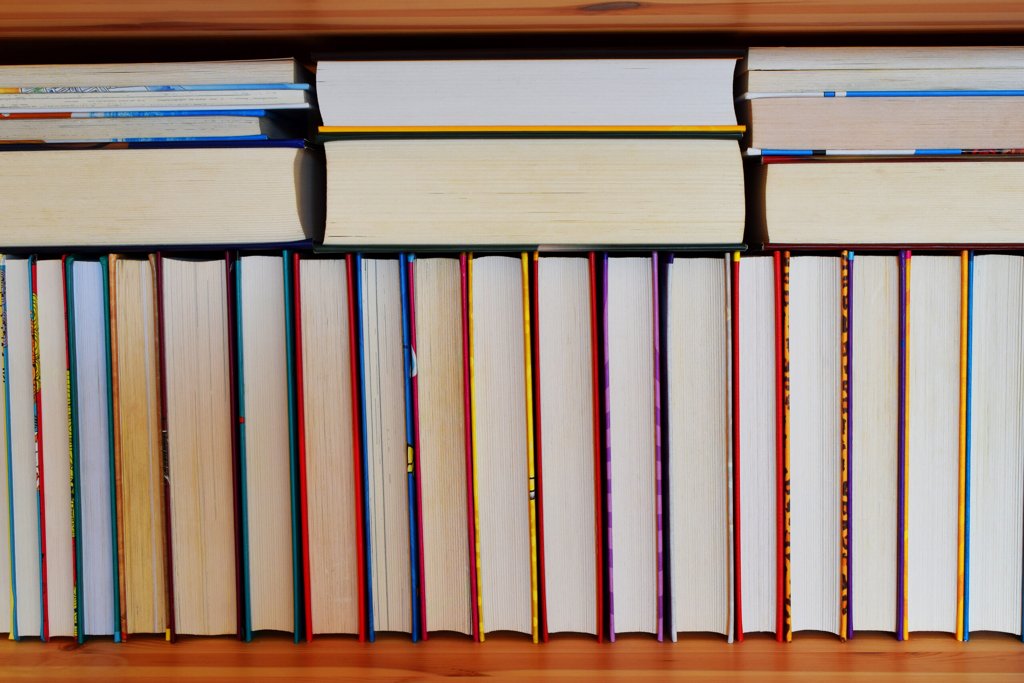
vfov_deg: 25.8
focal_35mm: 52
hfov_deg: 37.8
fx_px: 1493
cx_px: 512
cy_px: 342
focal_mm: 35
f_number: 9
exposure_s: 1/4
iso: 200
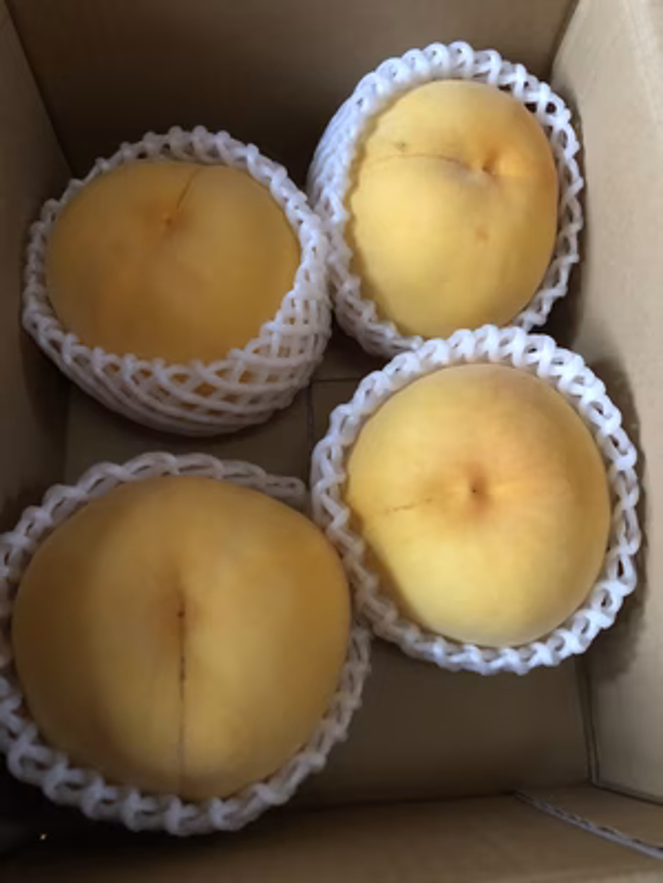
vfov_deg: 63.4
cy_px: 442
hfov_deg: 49.7
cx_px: 332
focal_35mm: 28
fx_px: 715
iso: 100
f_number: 1.8
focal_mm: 4
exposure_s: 1/4
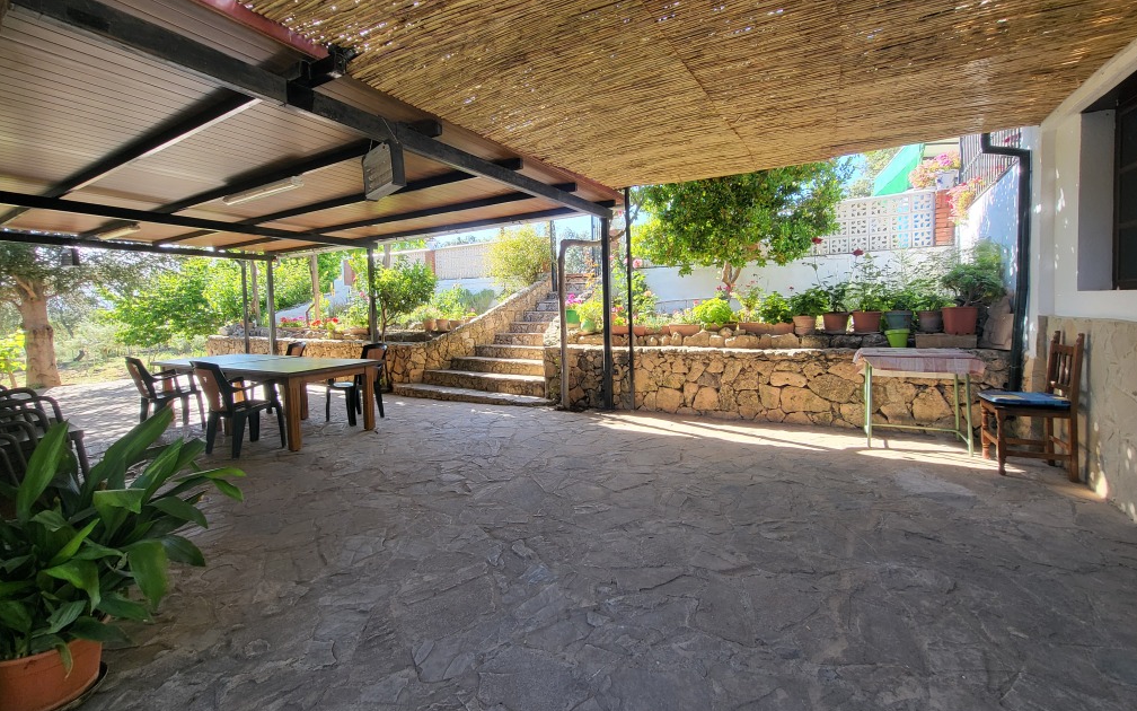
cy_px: 325
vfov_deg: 78.5
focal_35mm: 14
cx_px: 576
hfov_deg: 105.3
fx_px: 434
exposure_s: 1/100
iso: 40
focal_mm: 1.74
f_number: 2.2
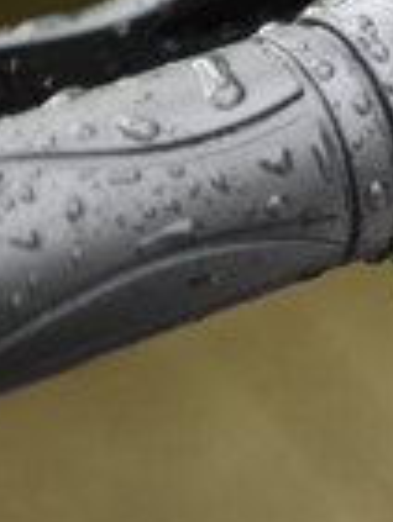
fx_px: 4338
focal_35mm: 287
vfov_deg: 6.9
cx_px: 816
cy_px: 44
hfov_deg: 5.1
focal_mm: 70
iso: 500
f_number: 2.8
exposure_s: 1/50
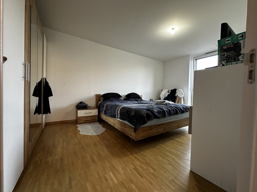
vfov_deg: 85.7
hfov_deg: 102.1
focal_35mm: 14
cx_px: 128
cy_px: 96
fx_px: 104
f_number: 2.2
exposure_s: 1/50
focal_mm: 2.22
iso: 200
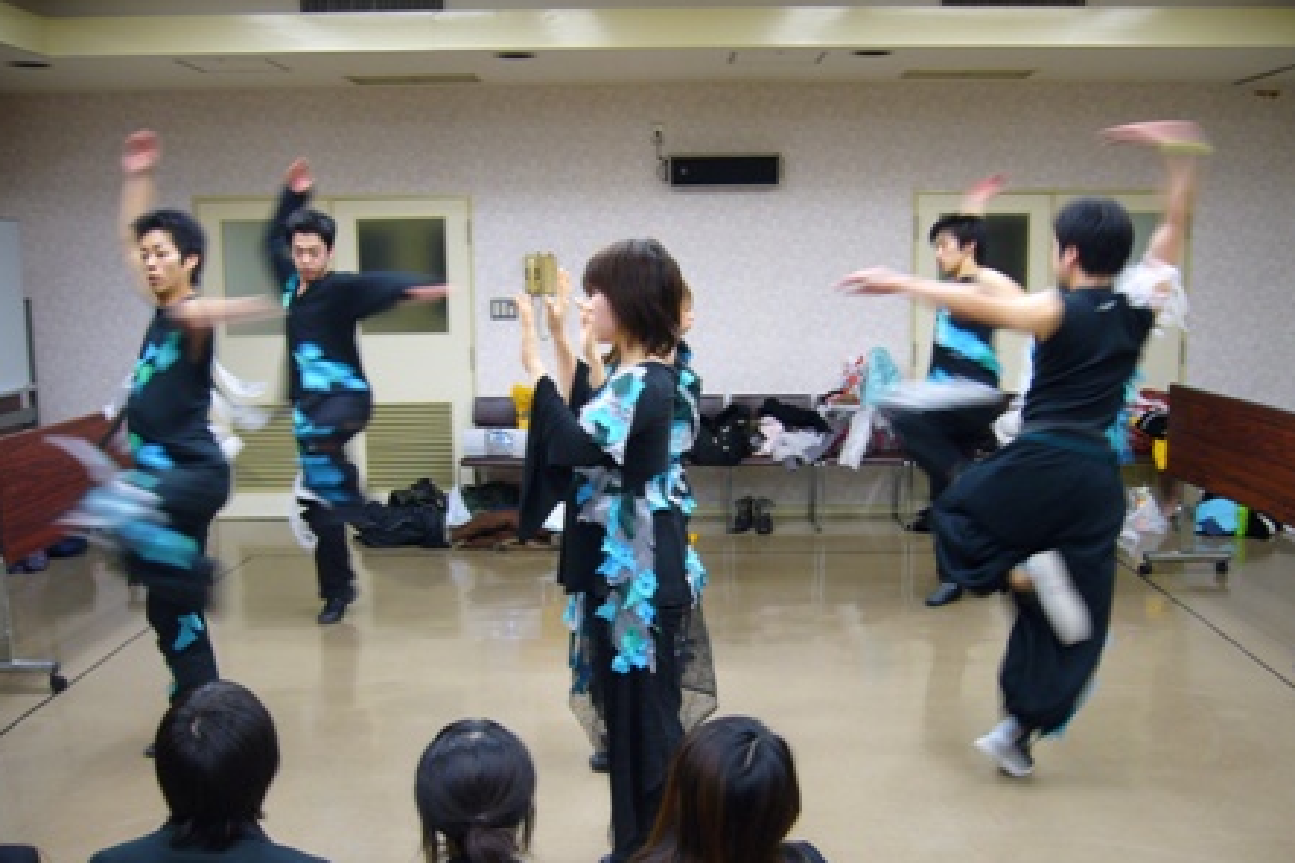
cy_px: 478
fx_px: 1331
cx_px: 643
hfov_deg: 51.9
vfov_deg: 35.9
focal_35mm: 37
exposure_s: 1/15
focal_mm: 5.8
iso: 100
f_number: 2.8
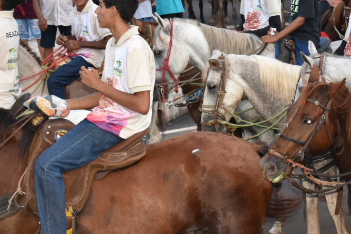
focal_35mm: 98
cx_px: 309
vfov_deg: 13.8
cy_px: 35
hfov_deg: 20.4
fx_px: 957
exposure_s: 1/100
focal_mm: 27
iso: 1000
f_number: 5
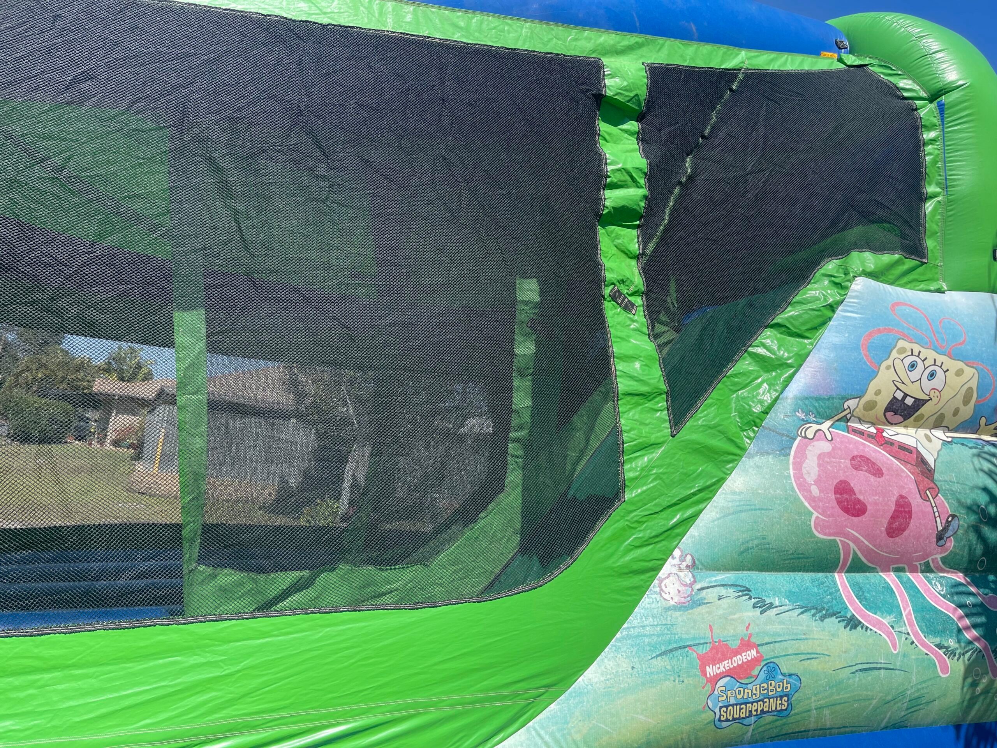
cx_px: 498
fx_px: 749
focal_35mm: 26
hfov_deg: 67.3
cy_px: 374
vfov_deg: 53.1
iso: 32
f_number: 1.6
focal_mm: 5.1
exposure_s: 1/3257
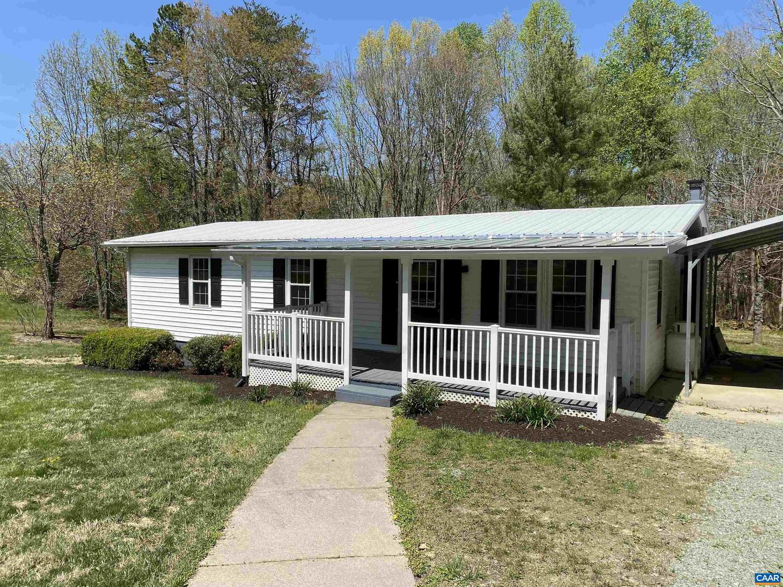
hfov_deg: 67.3
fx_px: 588
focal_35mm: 26
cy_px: 294
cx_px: 392
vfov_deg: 53.1
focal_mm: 4.25
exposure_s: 1/3610
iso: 32
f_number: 1.8
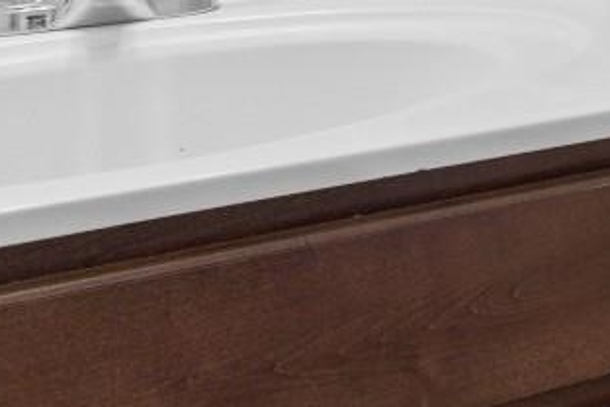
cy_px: -337
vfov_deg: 15.1
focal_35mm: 78
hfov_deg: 19.2
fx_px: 1322
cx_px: 1122
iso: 100
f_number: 4.5
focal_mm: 10
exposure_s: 2
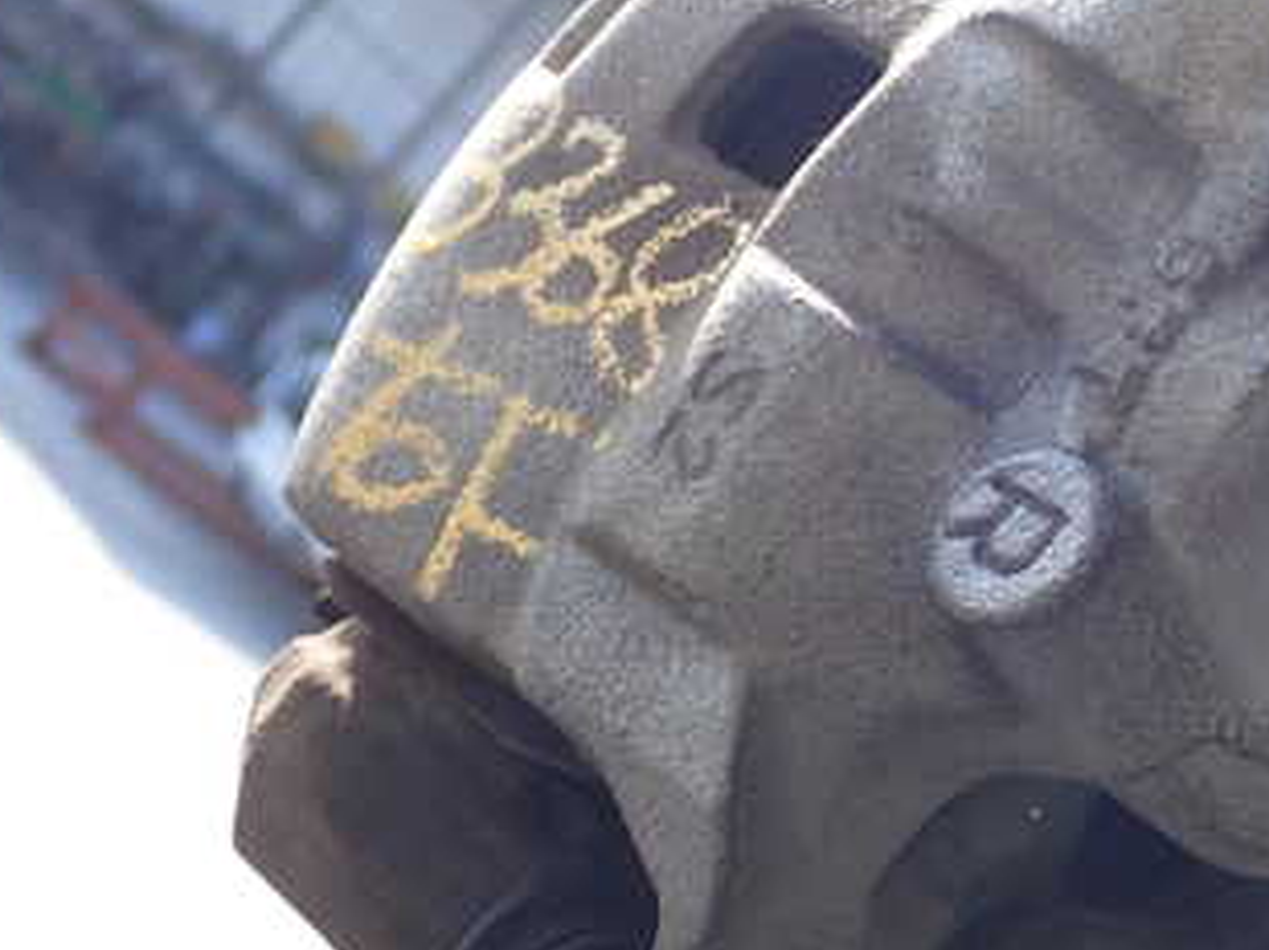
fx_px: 3333
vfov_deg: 16.2
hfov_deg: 21.2
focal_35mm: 91
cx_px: 1101
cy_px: 442
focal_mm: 8.4
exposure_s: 1/160
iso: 100
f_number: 3.1
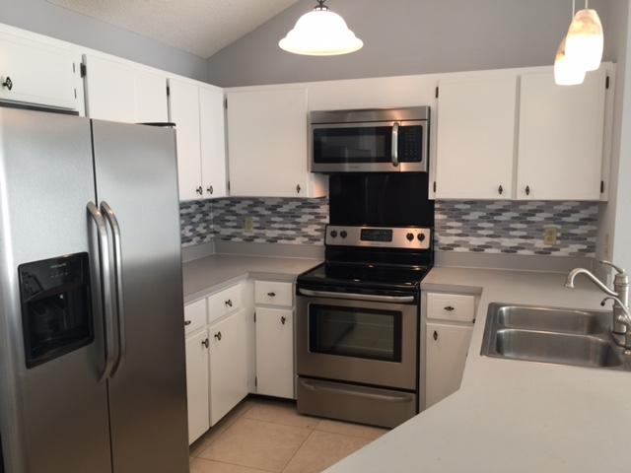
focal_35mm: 29
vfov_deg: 48.2
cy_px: 236
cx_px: 316
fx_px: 529
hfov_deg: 61.7
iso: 32
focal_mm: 4.15
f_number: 2.2
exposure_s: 1/15
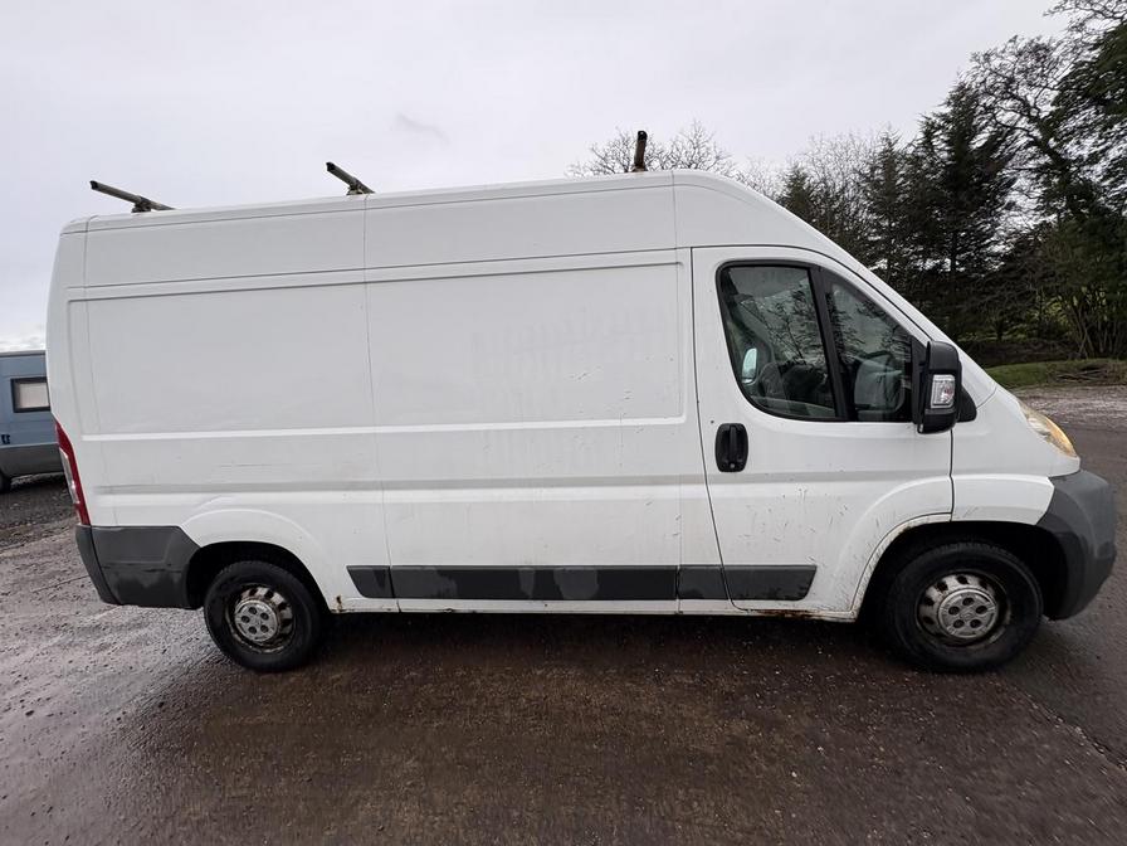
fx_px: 456
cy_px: 423
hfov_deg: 102.1
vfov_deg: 85.7
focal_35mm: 14
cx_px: 564
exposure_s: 1/171
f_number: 2.2
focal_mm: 2.22
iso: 40
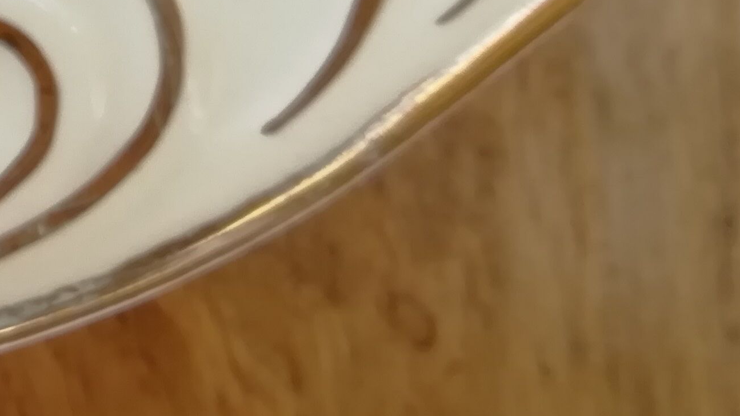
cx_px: -202
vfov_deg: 13.2
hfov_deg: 21.4
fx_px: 1785
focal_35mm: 91
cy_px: 23
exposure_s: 1/50
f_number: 2.2
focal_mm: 3.21
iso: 64
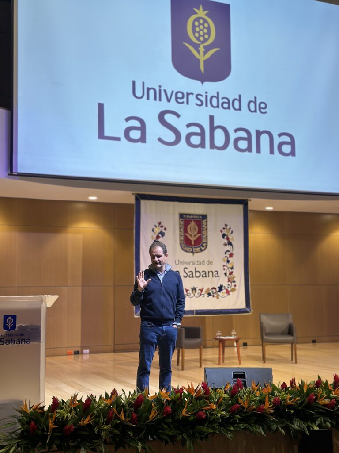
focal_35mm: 48
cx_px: 170
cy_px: 226
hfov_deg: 30.3
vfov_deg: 39.7
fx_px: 627
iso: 200
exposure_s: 1/59
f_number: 1.78
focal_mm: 6.86
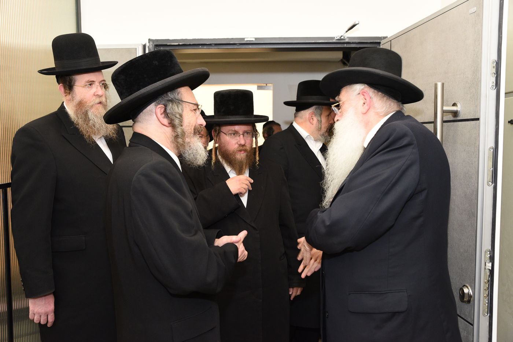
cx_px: 256
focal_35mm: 31
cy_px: 171
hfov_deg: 60.3
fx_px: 442
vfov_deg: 42.3
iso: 1600
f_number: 4
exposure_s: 1/100
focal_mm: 31
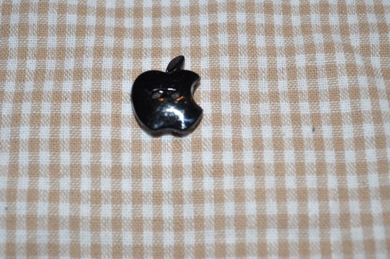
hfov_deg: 30.1
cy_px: 117
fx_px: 725
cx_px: 191
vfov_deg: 20.2
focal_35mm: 67
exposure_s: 1/60
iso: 200
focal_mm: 38
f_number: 5
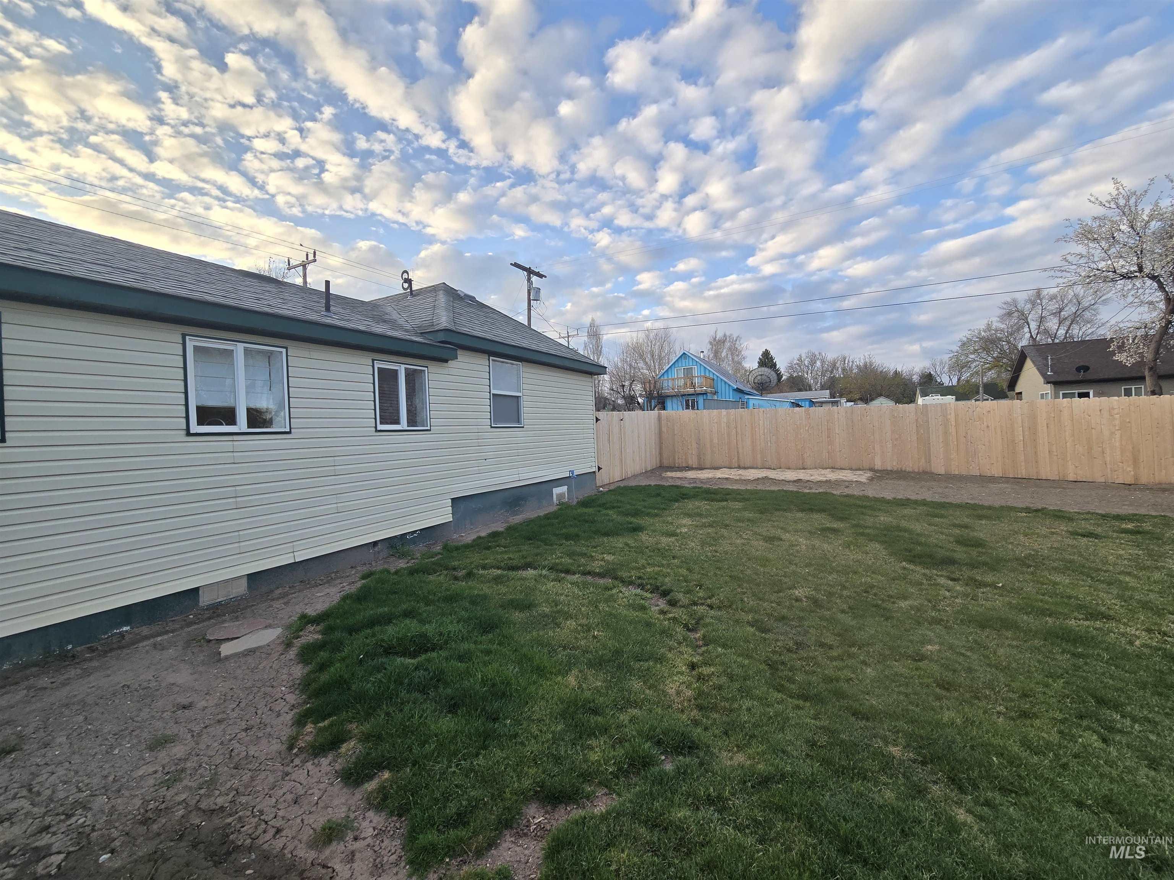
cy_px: 440
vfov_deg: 89.9
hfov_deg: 106.2
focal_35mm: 13
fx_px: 441
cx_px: 587
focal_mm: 2.2
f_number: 2.2
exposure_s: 1/316
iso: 50
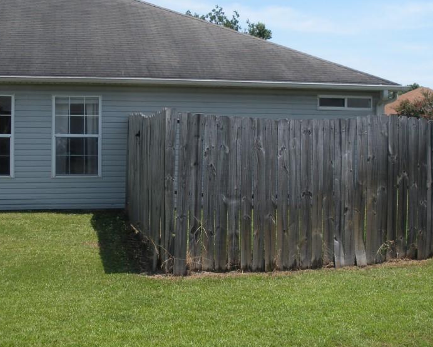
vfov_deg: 29.1
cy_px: 140
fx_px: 667
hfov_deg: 35.7
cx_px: 282
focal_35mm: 52
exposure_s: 1/546
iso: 64
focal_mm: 6.3
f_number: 3.5
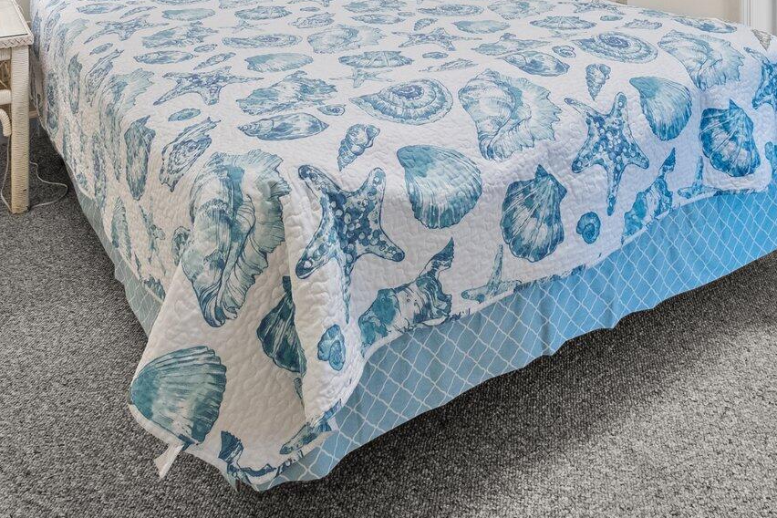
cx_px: 416
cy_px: -162
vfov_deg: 29.9
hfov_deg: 54.4
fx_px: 755
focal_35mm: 35
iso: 400
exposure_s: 1/10
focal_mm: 7
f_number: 4
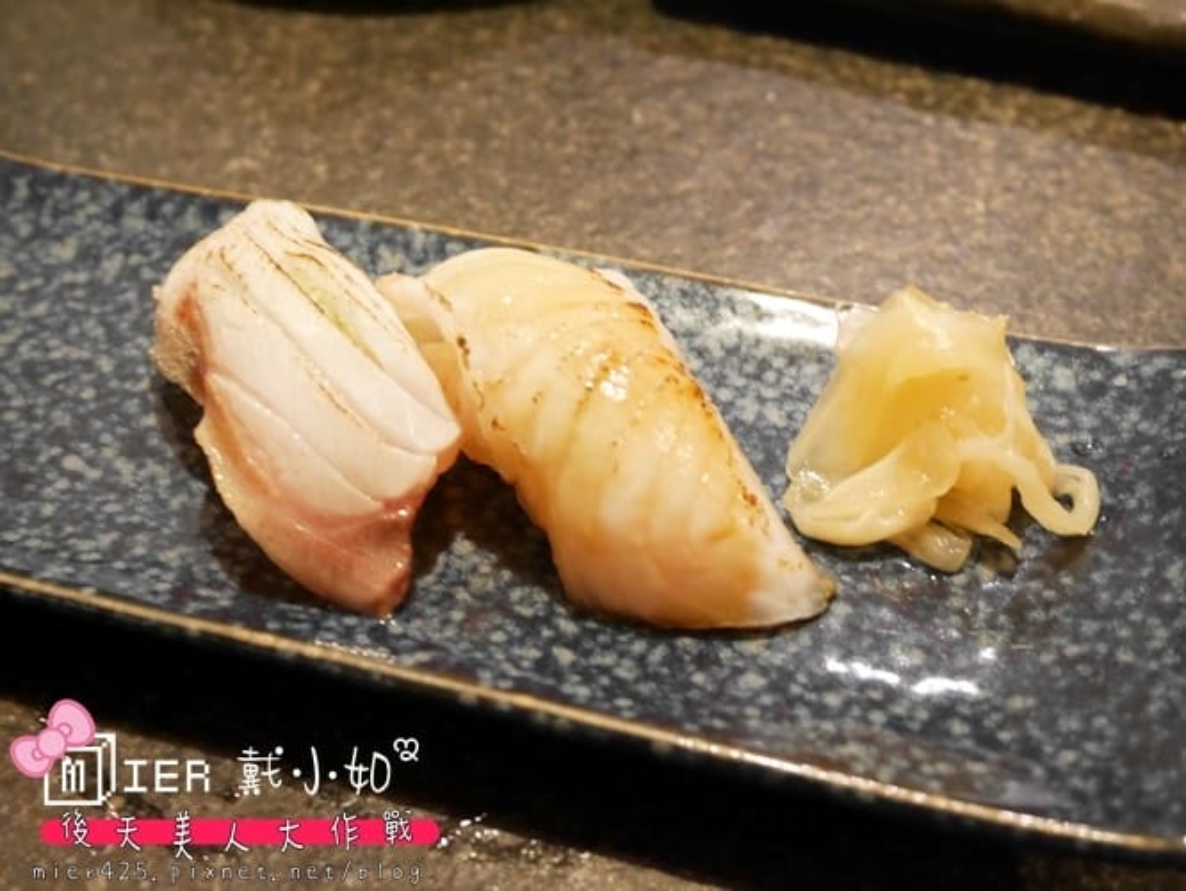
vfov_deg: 34.4
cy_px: 446
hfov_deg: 44.8
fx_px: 1440
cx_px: 593
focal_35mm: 42
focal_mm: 21
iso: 3200
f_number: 4.7
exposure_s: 1/15
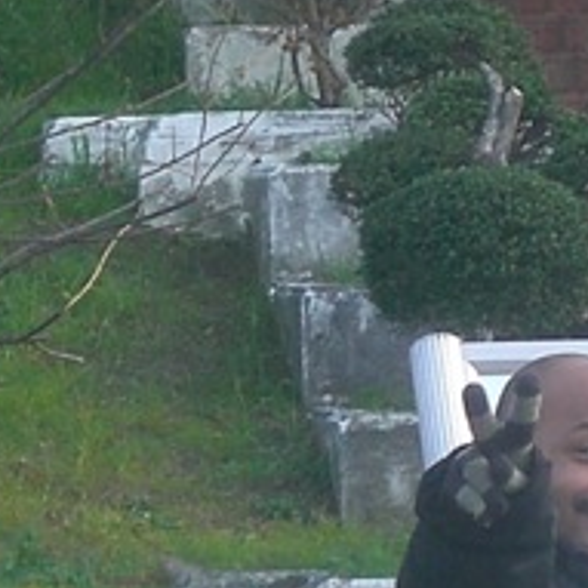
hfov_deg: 6.0
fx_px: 5612
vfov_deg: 6.0
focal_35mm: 292
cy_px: 237
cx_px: 123
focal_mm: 10.4
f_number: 4
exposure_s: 1/125
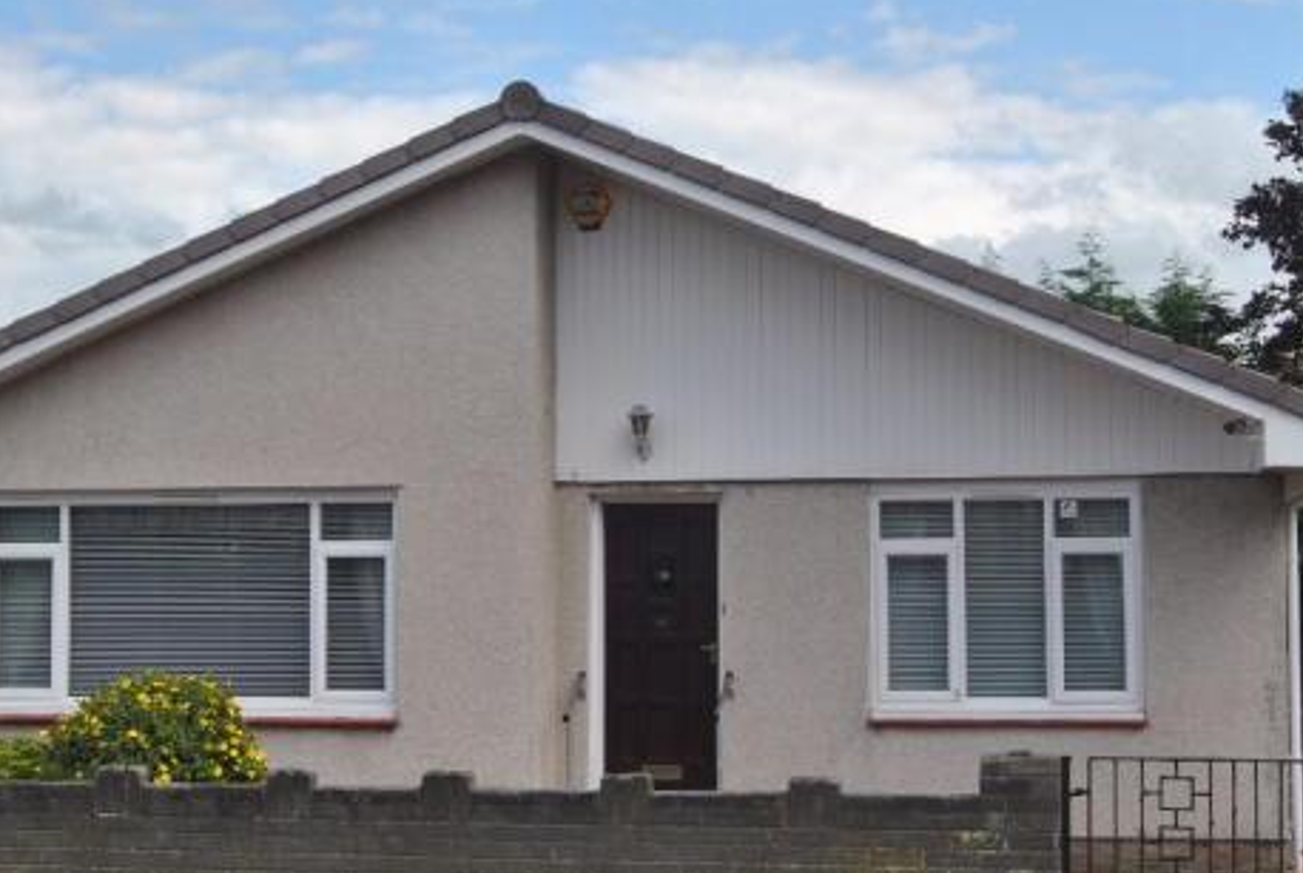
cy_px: 468
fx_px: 2320
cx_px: 624
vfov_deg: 21.3
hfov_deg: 31.4
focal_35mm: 64
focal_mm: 30
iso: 100
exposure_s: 1/250
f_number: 8
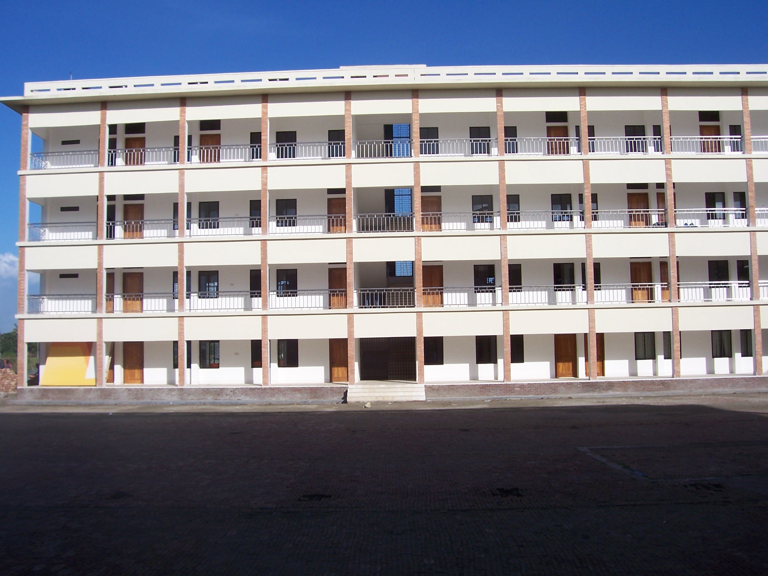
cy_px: 288
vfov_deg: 41.8
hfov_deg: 54.0
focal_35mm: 34
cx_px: 384
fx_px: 754
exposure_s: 1/750
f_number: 5.6
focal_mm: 5.6
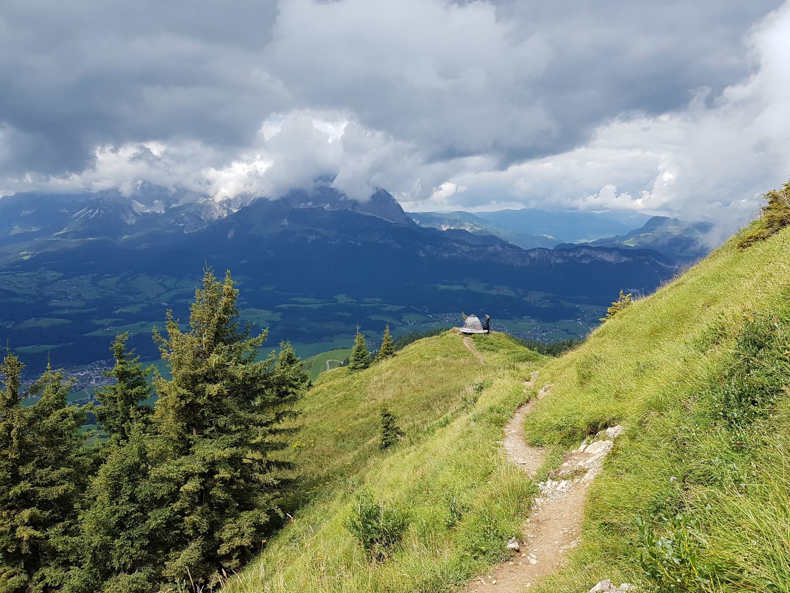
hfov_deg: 67.3
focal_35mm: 26
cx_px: 395
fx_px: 593
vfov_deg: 53.1
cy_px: 296
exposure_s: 1/1536
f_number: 1.7
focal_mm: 4.2
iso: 50
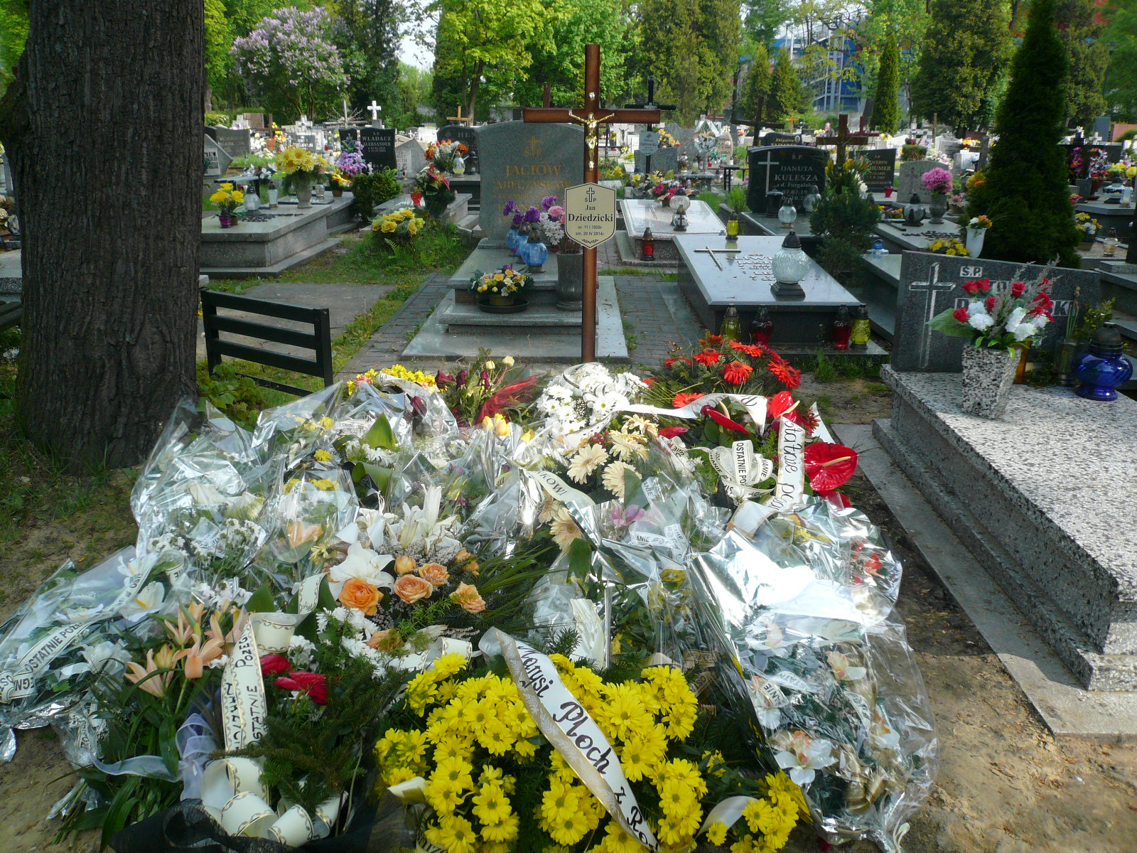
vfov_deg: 49.7
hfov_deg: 63.4
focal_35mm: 28
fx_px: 920
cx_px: 568
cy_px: 426
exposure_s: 1/640
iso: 100
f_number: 2.8
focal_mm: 4.6
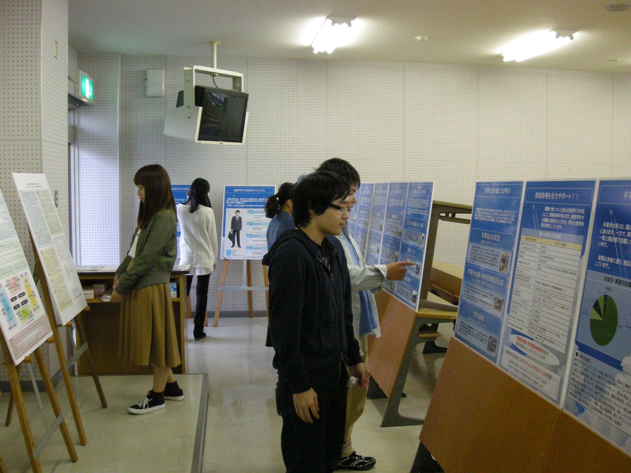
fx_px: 638
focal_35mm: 35
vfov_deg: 40.7
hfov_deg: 52.6
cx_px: 316
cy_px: 236
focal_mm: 5.7
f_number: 2.8
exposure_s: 1/62.1
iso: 373
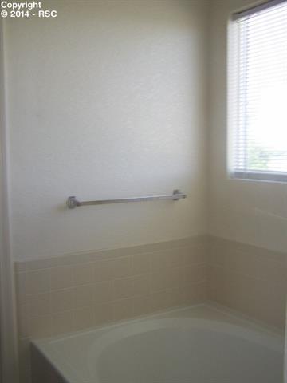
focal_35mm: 38
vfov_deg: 49.0
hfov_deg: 37.7
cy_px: 192
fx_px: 420
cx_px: 144
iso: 80
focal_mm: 6.3
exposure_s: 1/80
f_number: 2.8
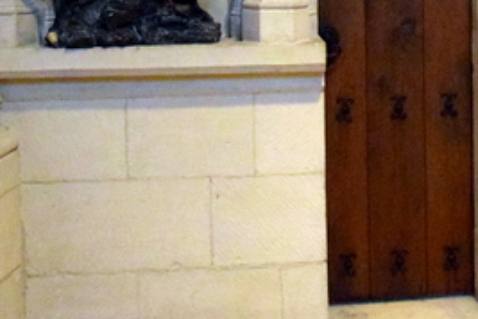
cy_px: -104
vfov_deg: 15.9
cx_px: 428
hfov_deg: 24.4
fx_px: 1075
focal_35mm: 81
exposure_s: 1/40
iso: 6400
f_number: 3.5
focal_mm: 18
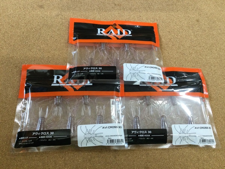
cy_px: 84
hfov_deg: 58.4
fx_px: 201
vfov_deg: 45.4
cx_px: 112
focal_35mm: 31
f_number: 2.4
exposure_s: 1/30
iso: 40
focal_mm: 3.3
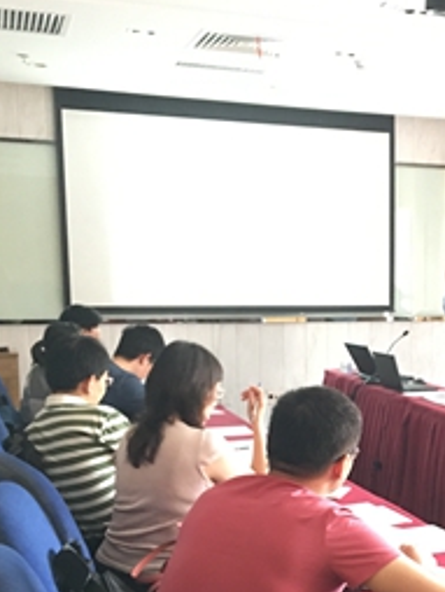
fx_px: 975
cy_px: 428
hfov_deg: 24.4
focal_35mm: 57
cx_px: 454
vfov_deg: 33.2
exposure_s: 1/8
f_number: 2.2
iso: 100
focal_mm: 4.15
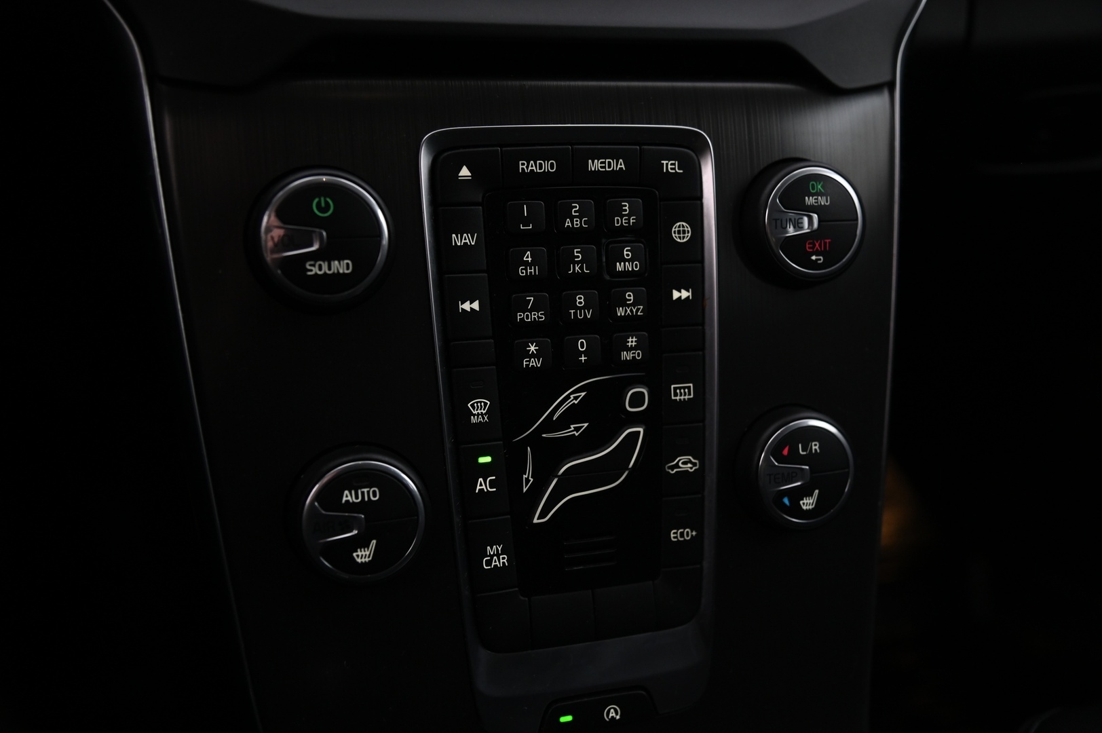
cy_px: 366
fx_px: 1162
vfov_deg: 35.0
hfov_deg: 50.7
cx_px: 551
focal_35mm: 38
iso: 2000
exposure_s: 1/25
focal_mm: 38
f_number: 4
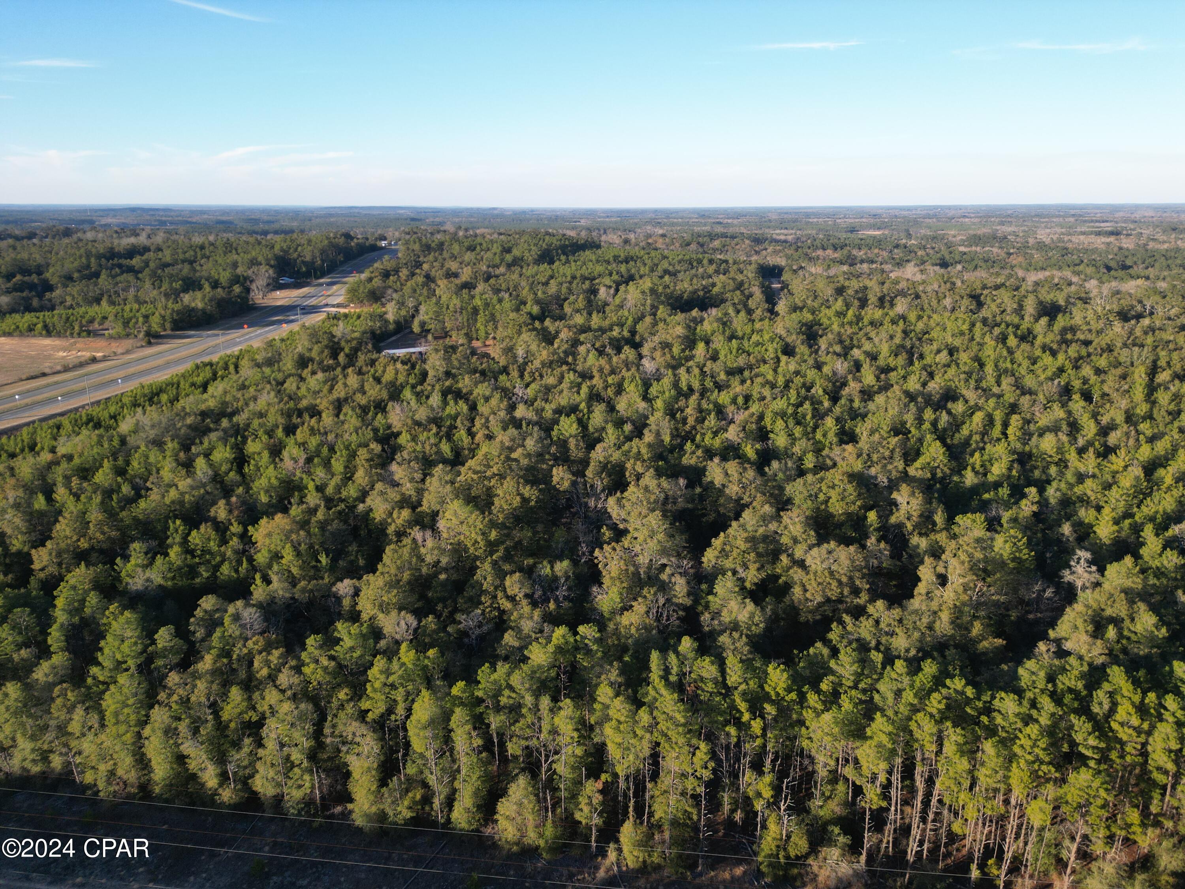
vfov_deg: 56.8
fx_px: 822
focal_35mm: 24
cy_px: 444
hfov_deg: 71.6
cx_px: 592
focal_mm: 6.72
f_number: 1.7
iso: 100
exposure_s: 1/1000
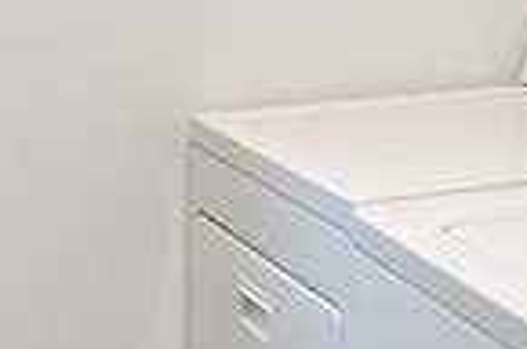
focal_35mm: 105
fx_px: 1534
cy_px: -176
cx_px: 809
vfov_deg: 12.3
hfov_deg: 17.4
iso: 640
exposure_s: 1/125
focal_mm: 14
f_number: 2.8
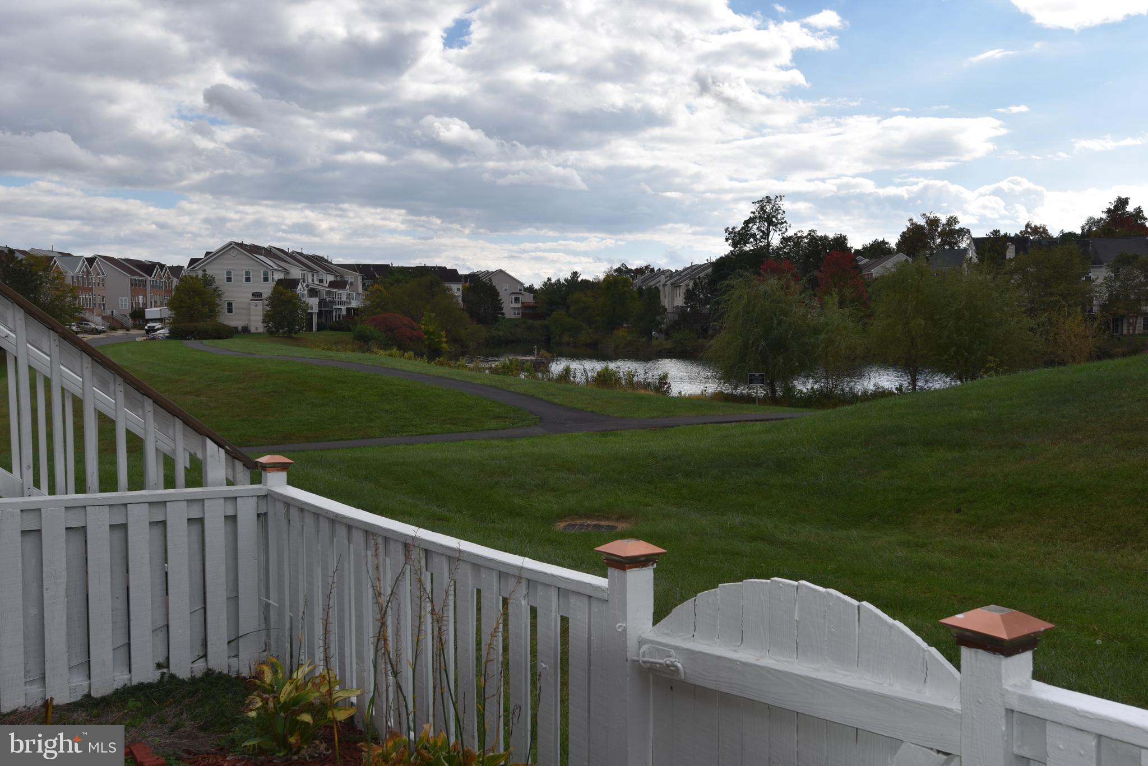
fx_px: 1116
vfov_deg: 37.9
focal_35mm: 35
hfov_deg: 54.4
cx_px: 574
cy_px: 383
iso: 100
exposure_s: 1/200
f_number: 10
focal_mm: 35
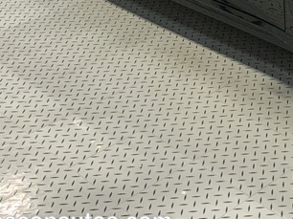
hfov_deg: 19.9
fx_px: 770
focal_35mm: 91
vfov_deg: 15.3
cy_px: -77
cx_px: 373
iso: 64
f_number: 1.8
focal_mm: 3
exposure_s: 1/60
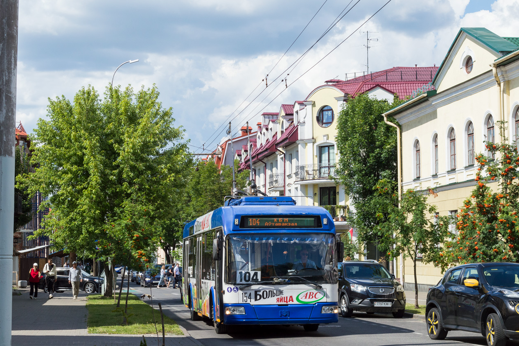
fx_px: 1023
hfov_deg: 28.4
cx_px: 239
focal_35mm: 71
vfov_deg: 19.2
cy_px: 177
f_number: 11
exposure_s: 1/500
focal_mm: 40
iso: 360
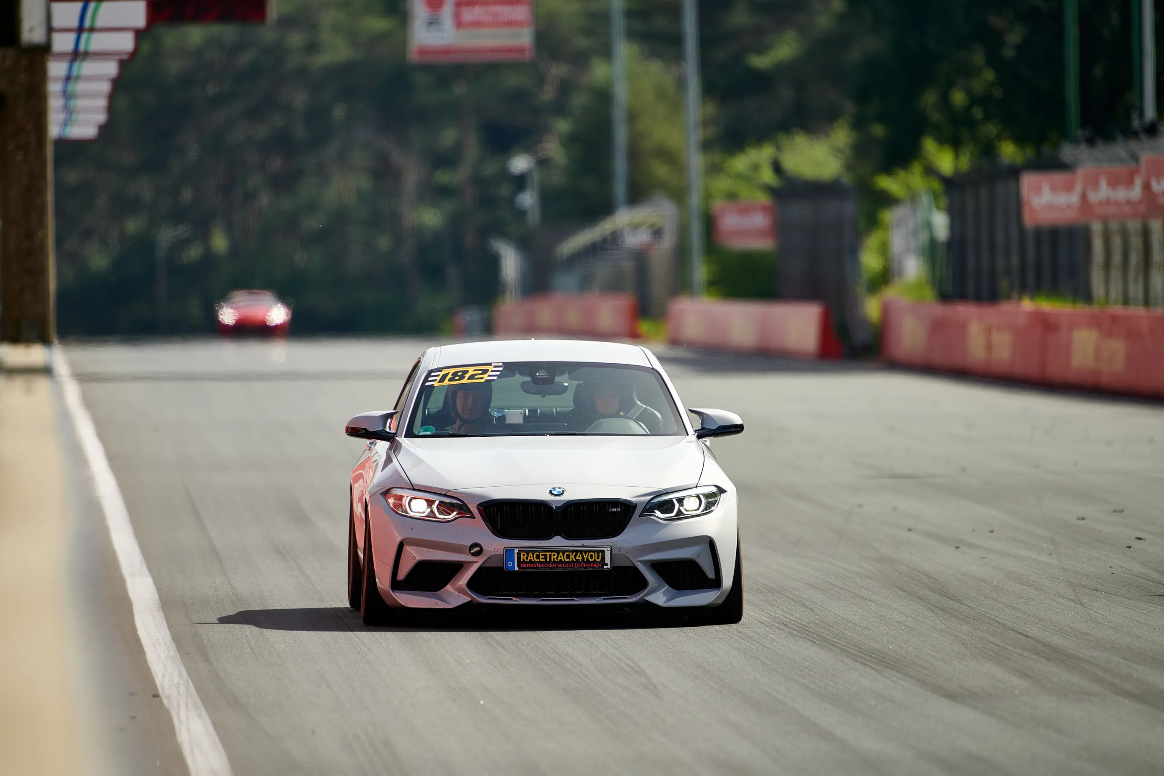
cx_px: 582
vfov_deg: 3.4
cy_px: 388
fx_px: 12932
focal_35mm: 400
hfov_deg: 5.2
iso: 100
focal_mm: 400
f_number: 4
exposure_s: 1/1000
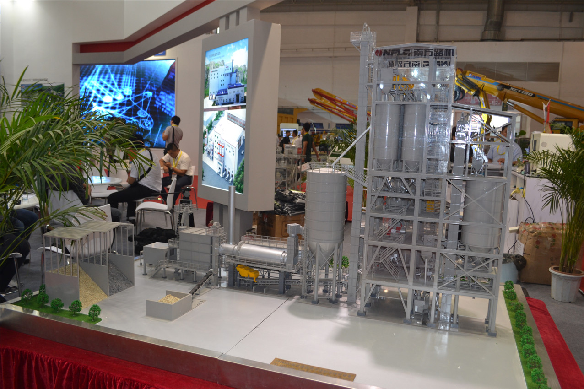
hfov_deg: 67.4
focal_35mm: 27
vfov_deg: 47.9
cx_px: 292
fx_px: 438
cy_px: 194
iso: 400
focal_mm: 18
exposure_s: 1/100
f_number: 4
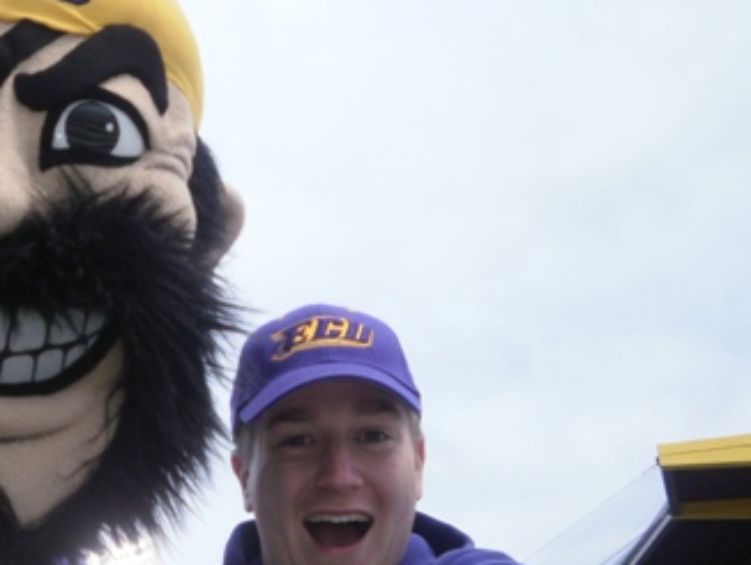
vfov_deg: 28.6
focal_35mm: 51
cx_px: 101
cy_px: 309
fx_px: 1107
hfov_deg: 35.6
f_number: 2.6
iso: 100
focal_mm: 4.65
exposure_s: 1/200
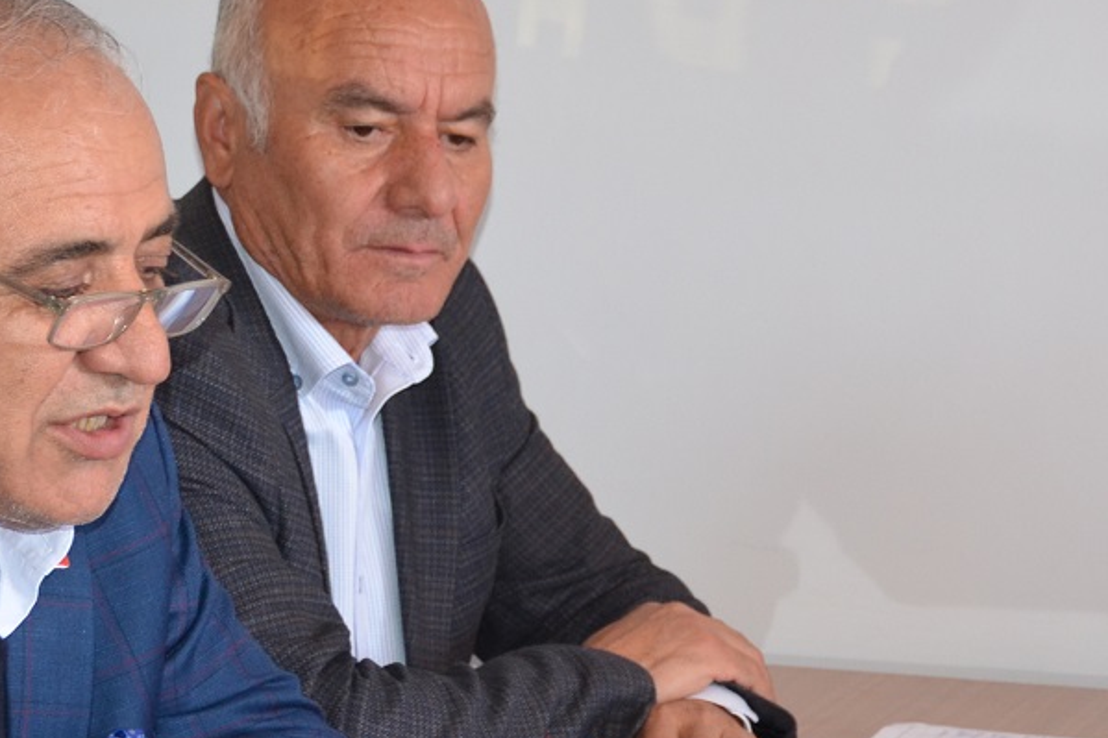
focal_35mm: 180
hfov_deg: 11.4
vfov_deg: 7.6
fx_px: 5538
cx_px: 246
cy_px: 404
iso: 800
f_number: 4.5
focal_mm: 48
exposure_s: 1/60
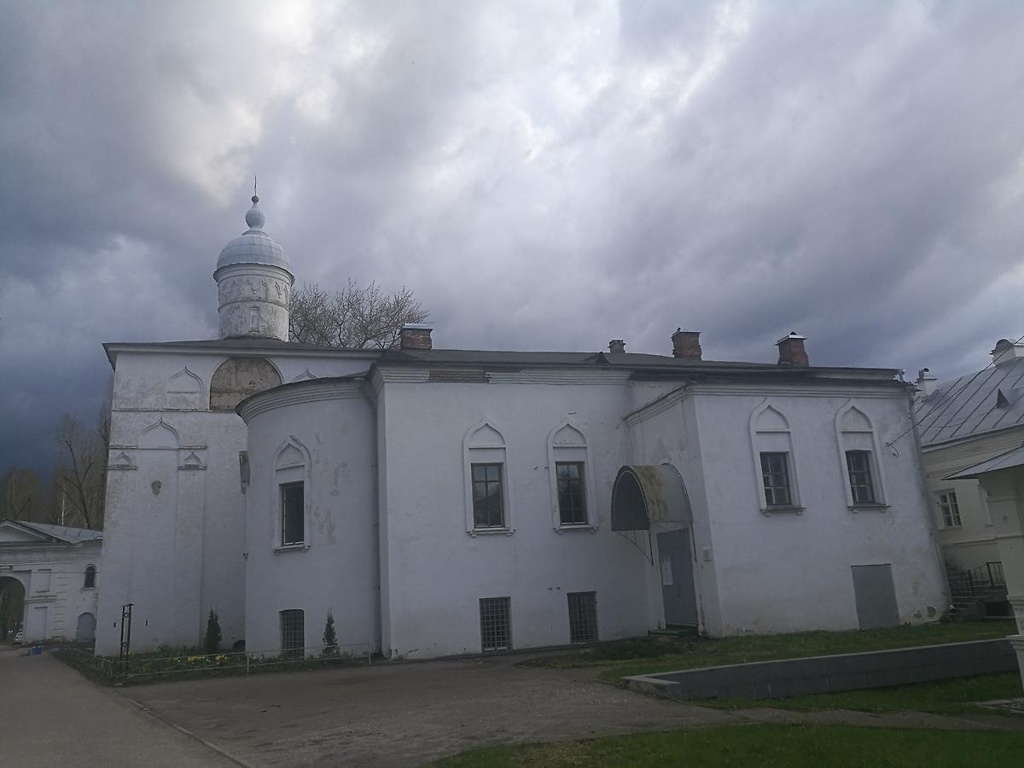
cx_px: 512
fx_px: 799
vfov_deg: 51.4
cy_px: 384
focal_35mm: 27
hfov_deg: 65.3
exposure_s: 1/575
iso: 50
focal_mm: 4.5
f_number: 2.2
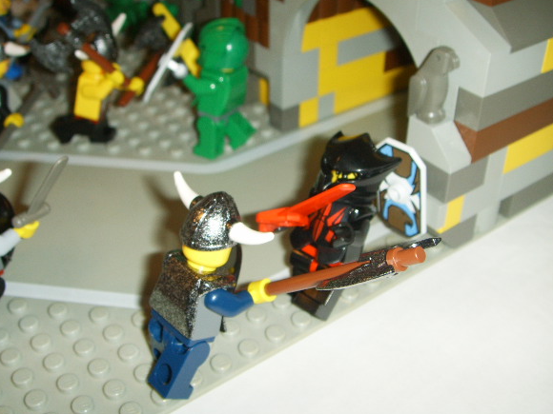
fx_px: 687
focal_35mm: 43
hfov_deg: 43.8
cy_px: 199
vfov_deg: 33.6
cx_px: 262
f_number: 3.5
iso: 100
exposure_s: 1/45
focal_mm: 6.6
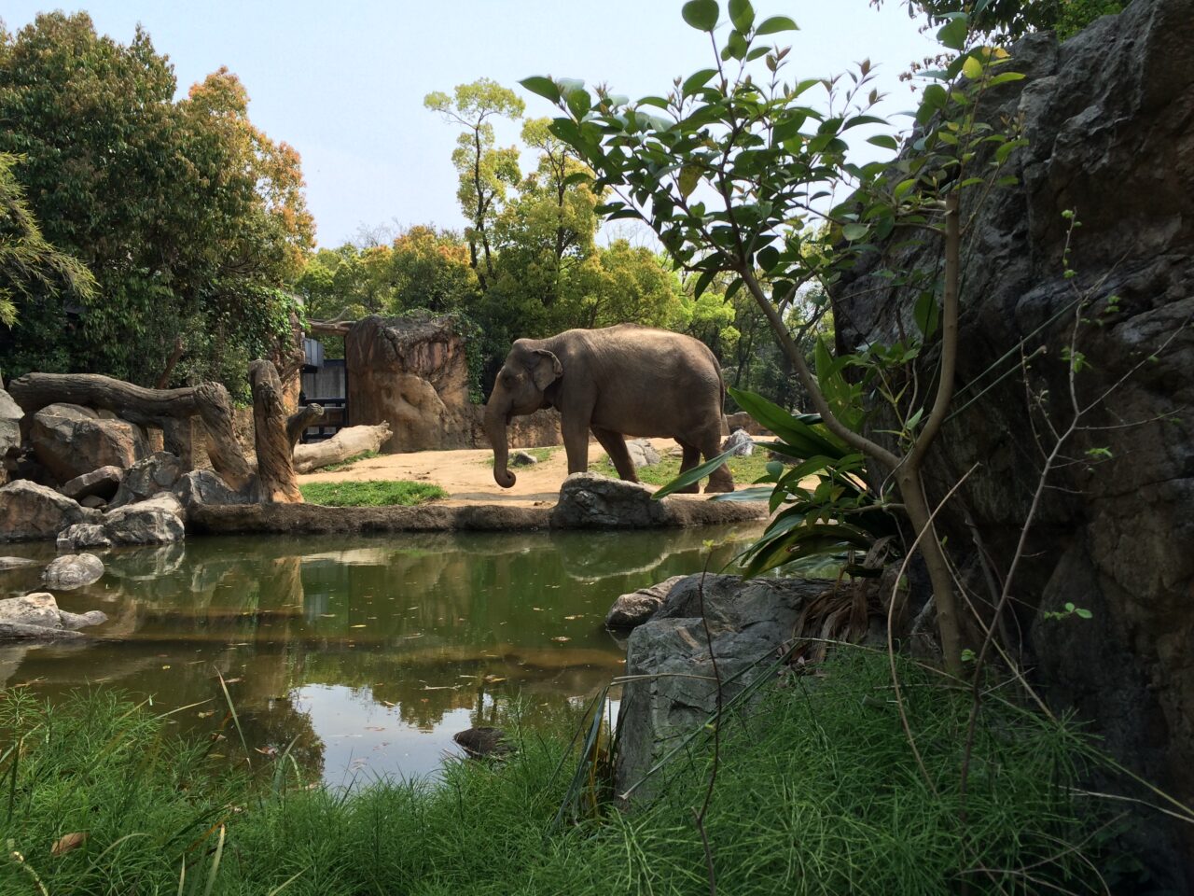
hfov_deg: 61.7
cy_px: 448
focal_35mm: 29
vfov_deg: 48.2
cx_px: 597
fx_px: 1000
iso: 32
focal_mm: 4.15
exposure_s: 1/1466
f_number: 2.2
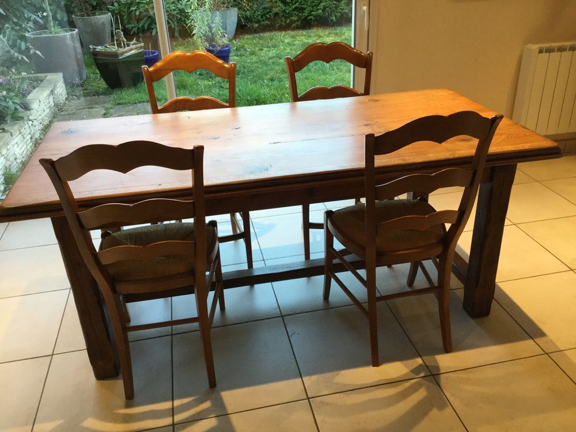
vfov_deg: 45.4
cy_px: 216
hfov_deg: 58.4
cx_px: 288
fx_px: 516
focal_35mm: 31
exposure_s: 1/33
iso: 32
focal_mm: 3.3
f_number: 2.4
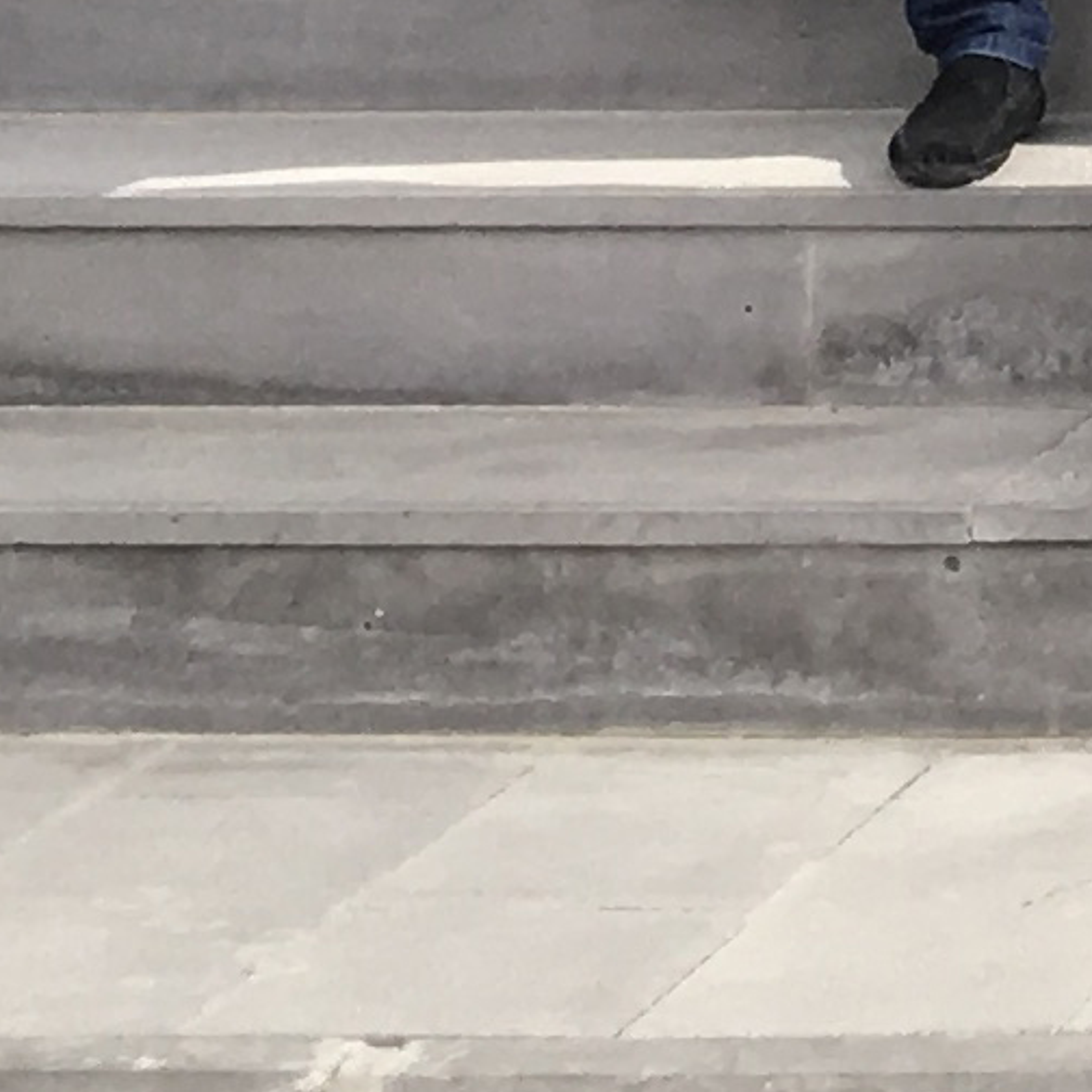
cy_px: -1530
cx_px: 3287
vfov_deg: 7.9
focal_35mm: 205
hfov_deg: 7.5
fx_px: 7317
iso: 25
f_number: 2.2
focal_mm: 4.15
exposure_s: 1/1040
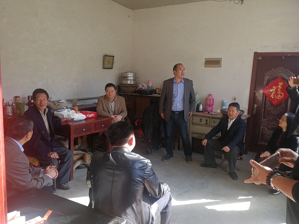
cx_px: 150
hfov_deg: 65.3
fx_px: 233
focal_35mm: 27
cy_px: 112
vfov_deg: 51.4
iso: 80
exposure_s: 1/100
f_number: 2.2
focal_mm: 3.95
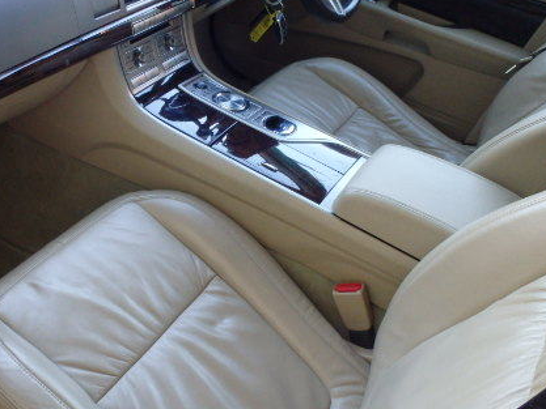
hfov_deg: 43.2
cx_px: 183
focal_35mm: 43
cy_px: 169
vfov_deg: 33.5
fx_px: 678
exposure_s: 1/40
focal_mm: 5
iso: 500
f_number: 3.9
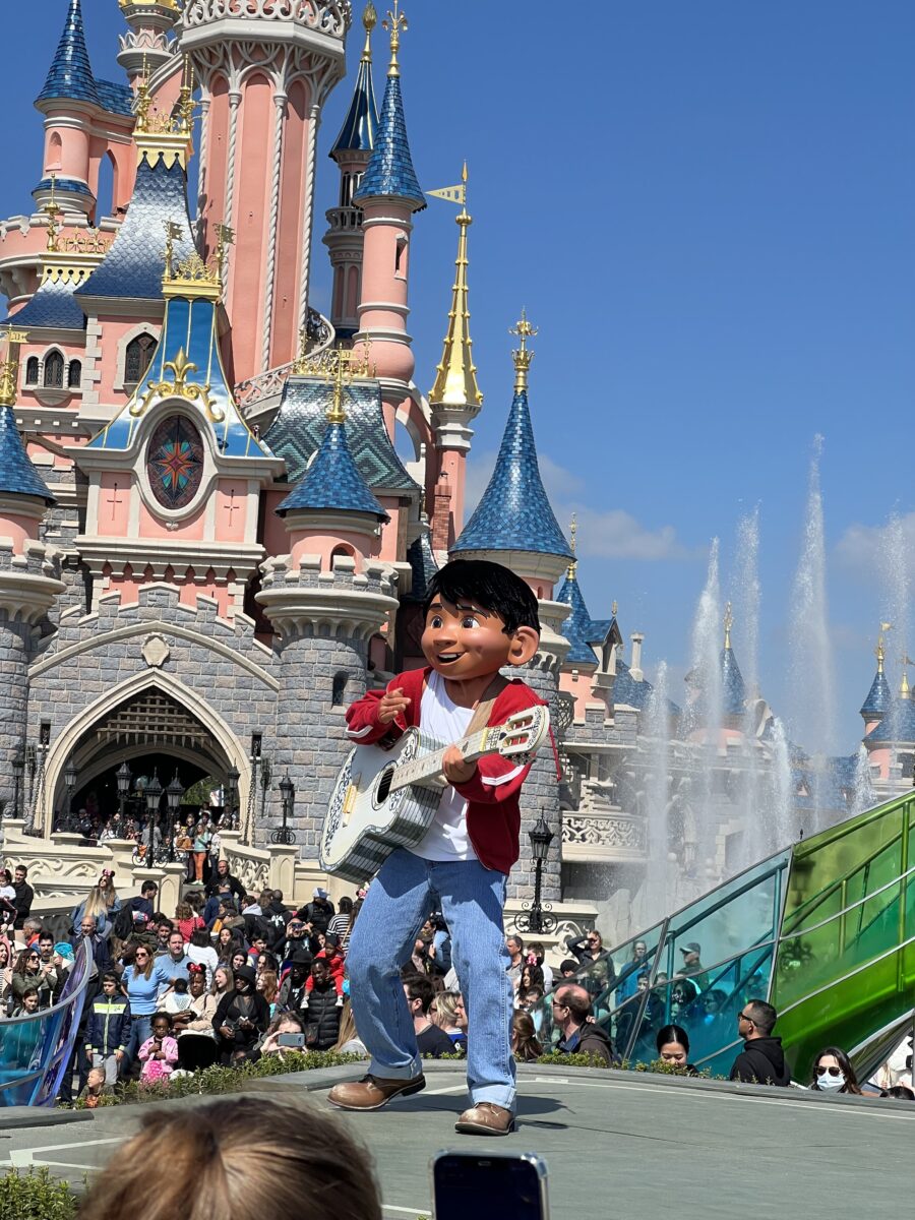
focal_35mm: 77
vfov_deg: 25.3
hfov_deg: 19.1
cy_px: 610
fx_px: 2714
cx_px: 458
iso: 32
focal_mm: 9
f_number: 2.8
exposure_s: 1/919
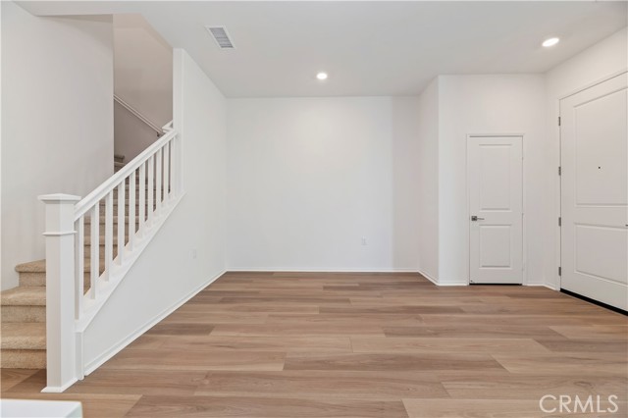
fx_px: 244
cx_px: 314
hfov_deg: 104.3
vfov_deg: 81.1
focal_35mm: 14
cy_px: 209
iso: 500
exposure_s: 1/10
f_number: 10
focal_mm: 14
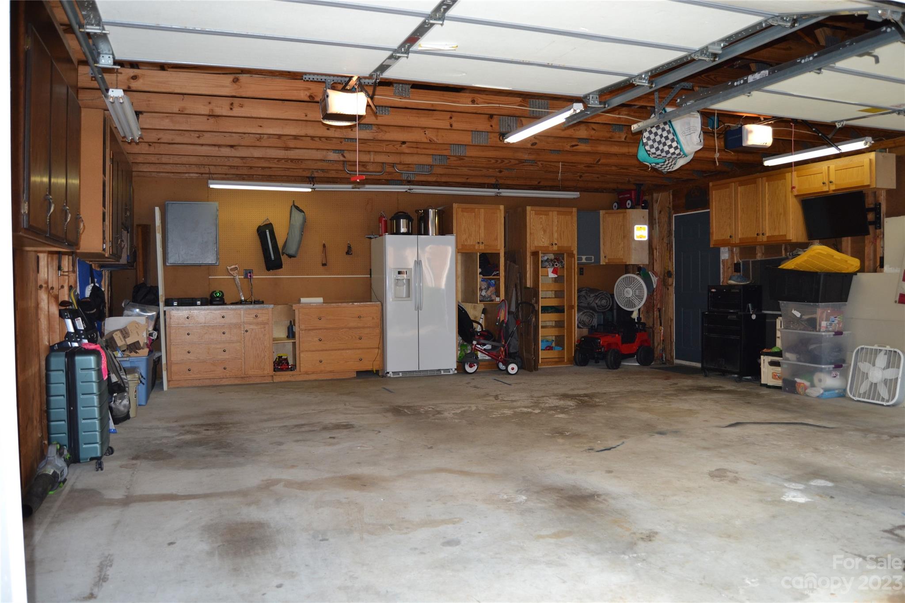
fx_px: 679
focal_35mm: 27
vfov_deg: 47.9
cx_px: 452
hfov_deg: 67.4
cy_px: 302
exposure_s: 1/125
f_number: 4
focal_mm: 18
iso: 360
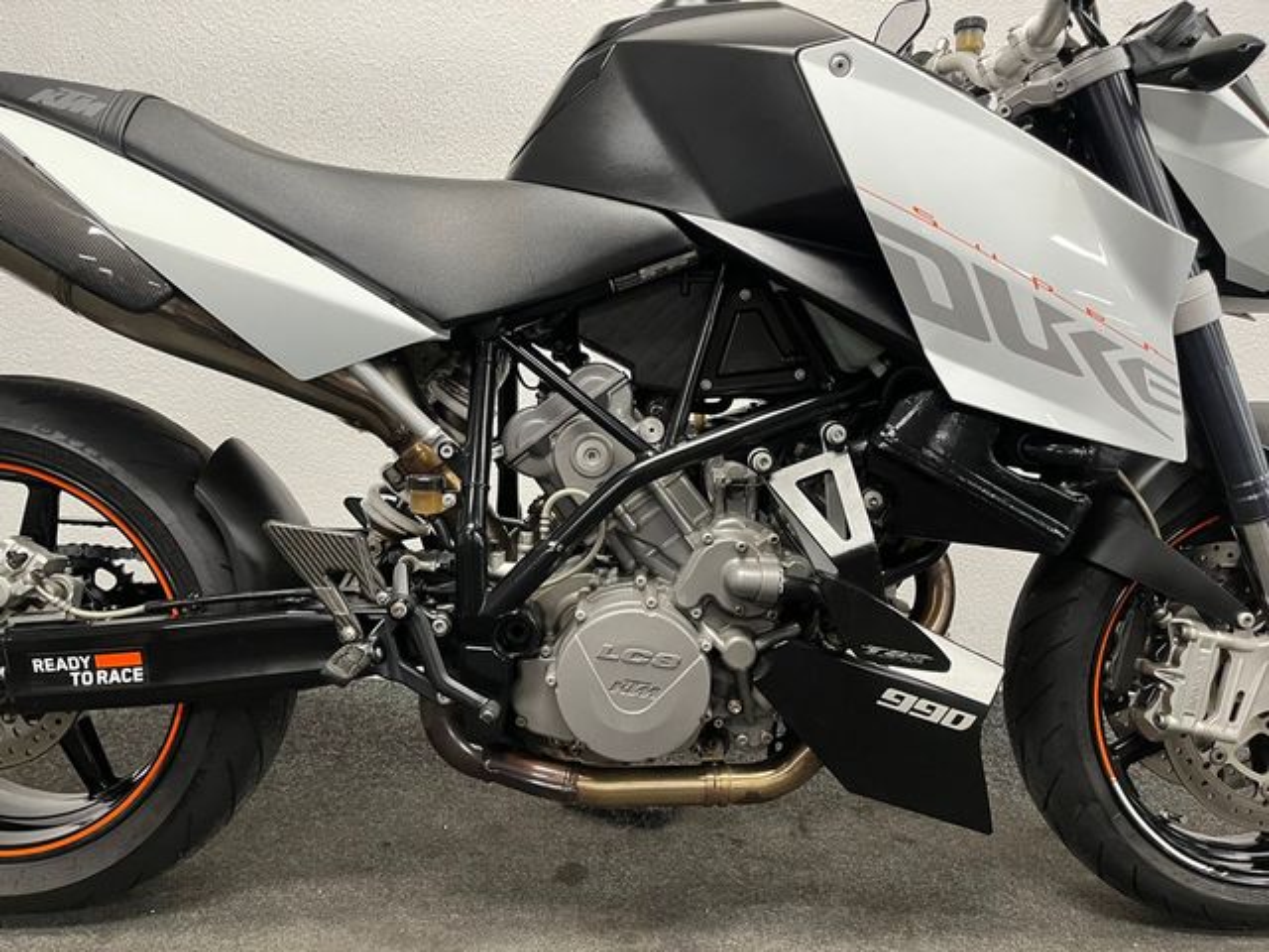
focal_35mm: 26
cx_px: 634
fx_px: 953
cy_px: 476
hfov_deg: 67.3
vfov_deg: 53.1
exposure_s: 1/50
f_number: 1.6
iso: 200
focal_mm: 5.1
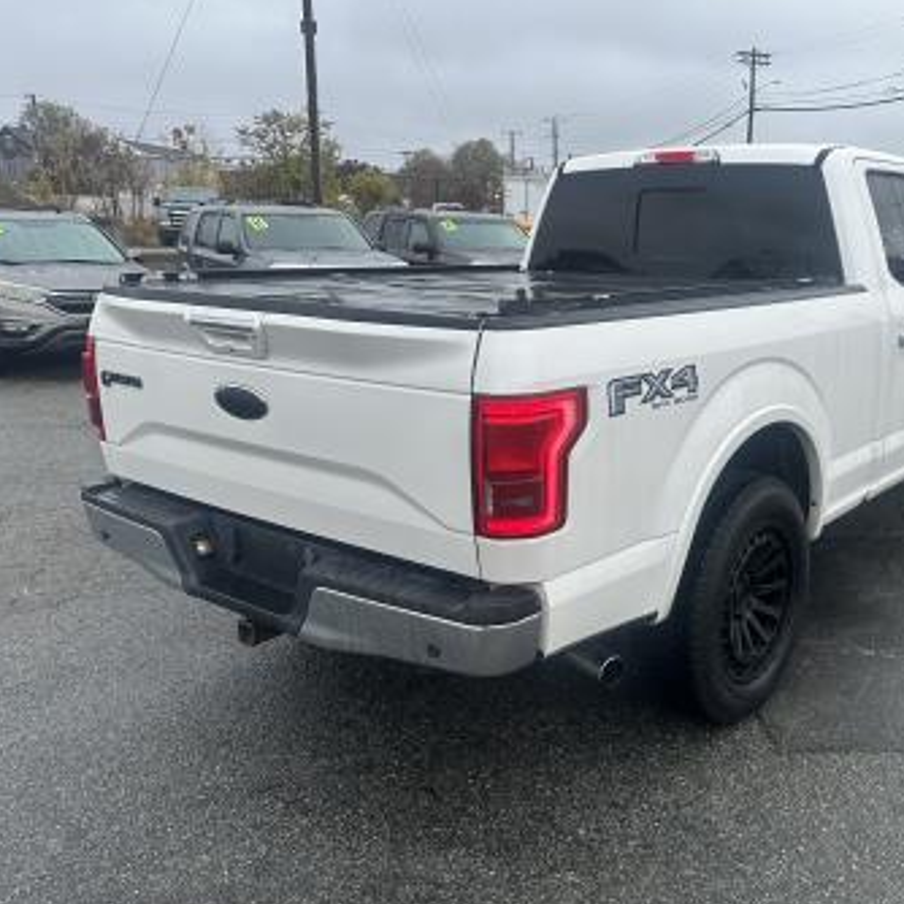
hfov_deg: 50.1
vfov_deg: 51.1
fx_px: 945
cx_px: 609
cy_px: 455
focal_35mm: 32
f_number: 1.78
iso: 80
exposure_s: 1/971
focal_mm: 6.86
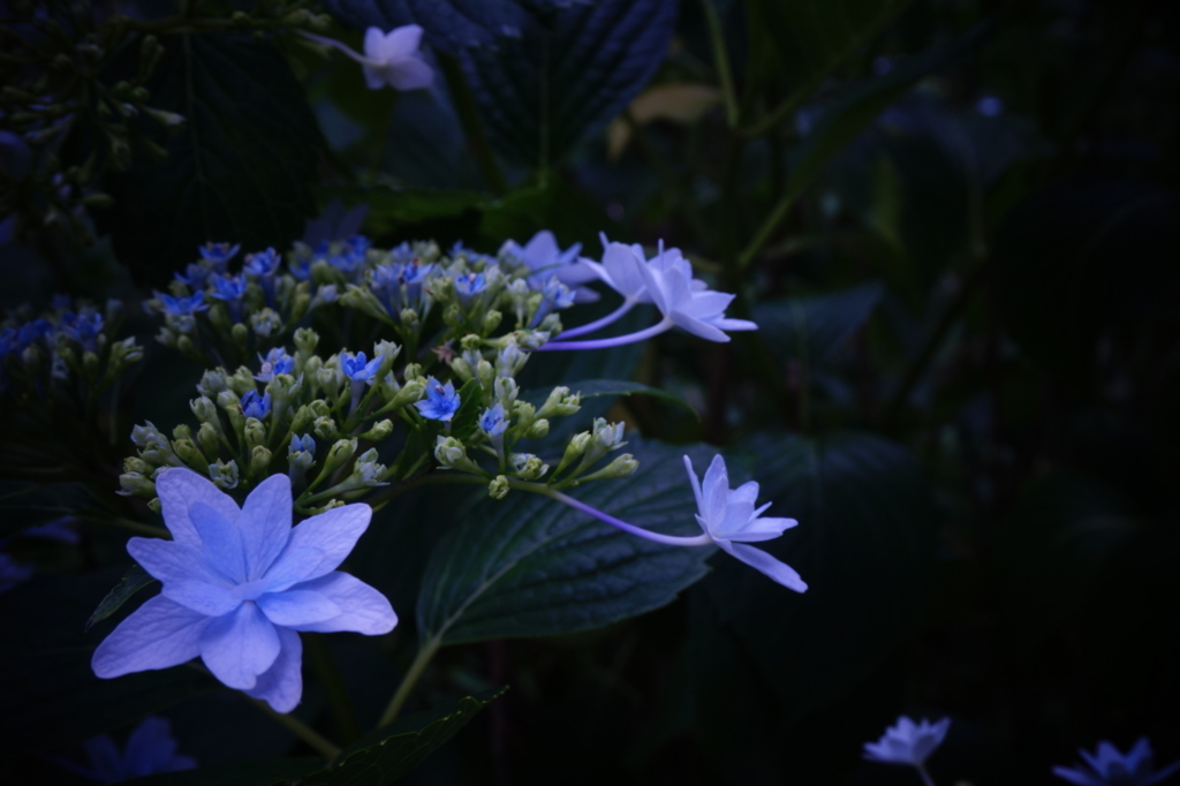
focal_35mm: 45
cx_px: 590
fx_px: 1474
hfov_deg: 43.6
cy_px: 393
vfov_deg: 29.8
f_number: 11
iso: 100
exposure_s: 1/60
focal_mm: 30
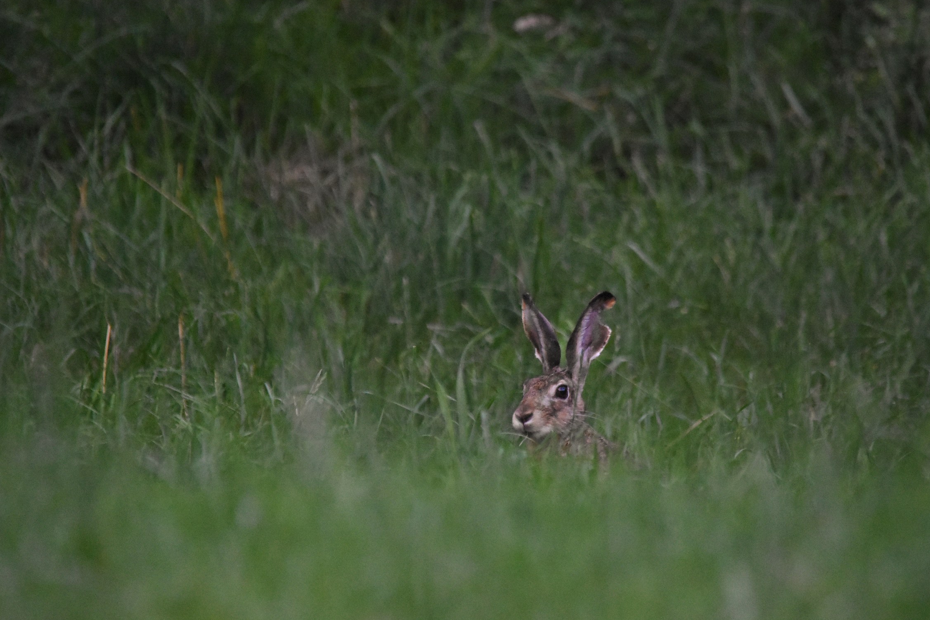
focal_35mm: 799
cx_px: 489
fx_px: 20639
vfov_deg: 1.7
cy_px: 319
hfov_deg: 2.6
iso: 8000
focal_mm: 500
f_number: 8
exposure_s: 1/2000
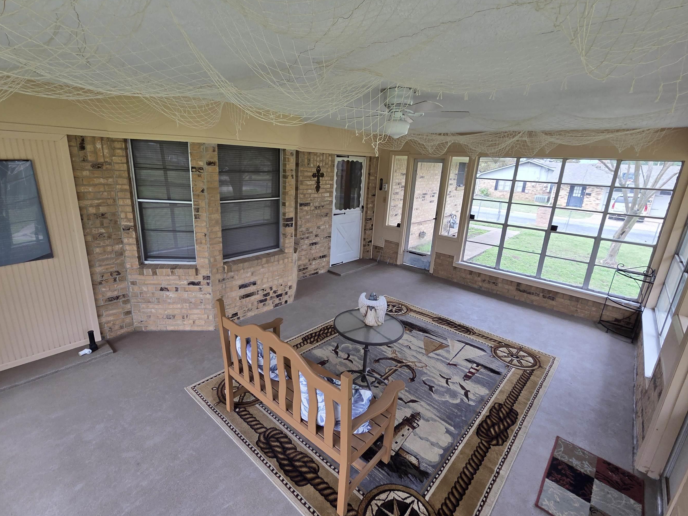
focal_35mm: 15
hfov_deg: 98.1
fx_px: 298
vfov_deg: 81.8
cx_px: 329
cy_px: 258
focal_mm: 2.2
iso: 80
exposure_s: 1/120
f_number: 2.2
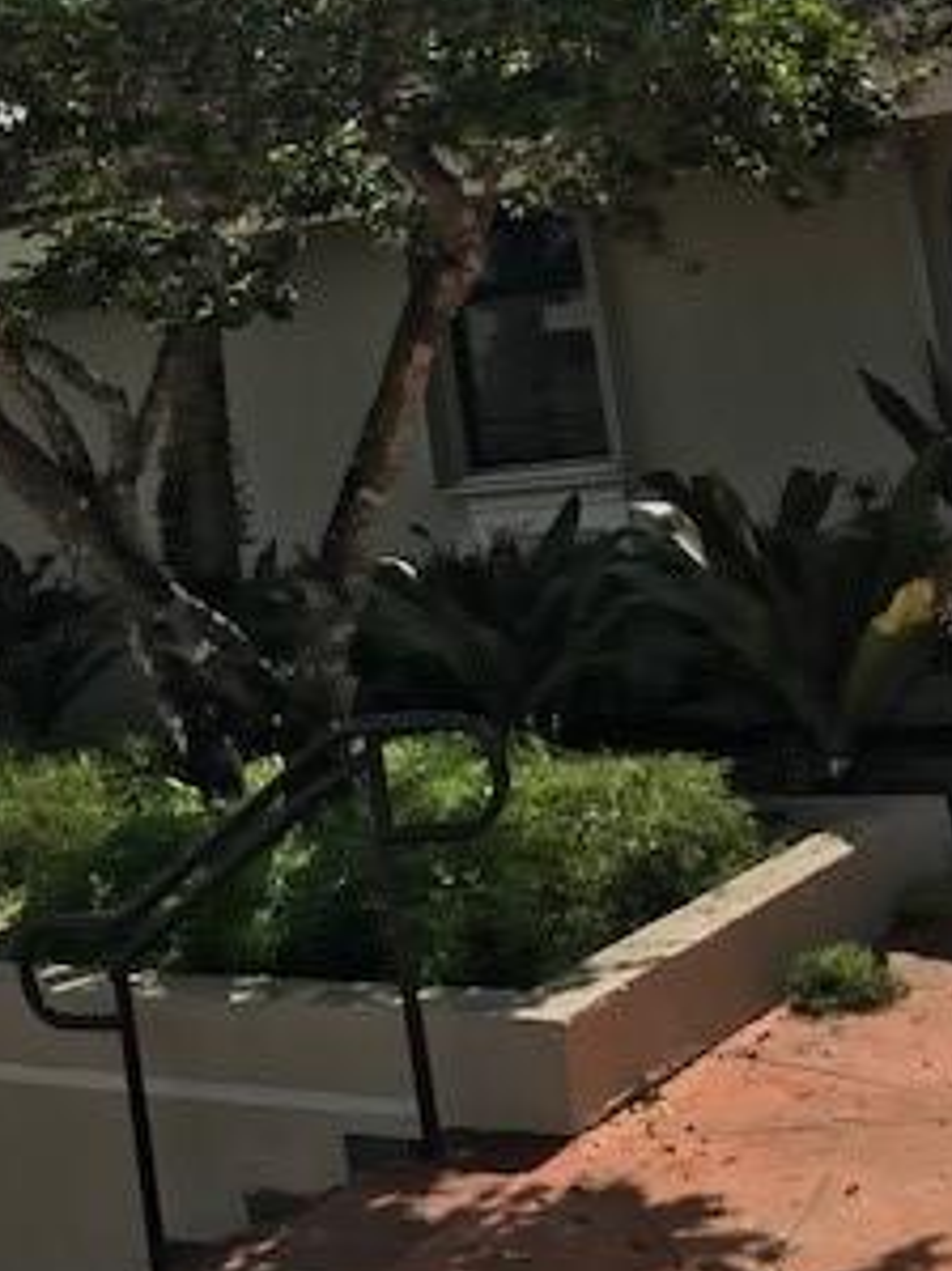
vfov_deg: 30.2
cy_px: 34
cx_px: 293
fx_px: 2202
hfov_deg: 24.2
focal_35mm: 60
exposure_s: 1/4566
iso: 20
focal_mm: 3.99
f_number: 1.8
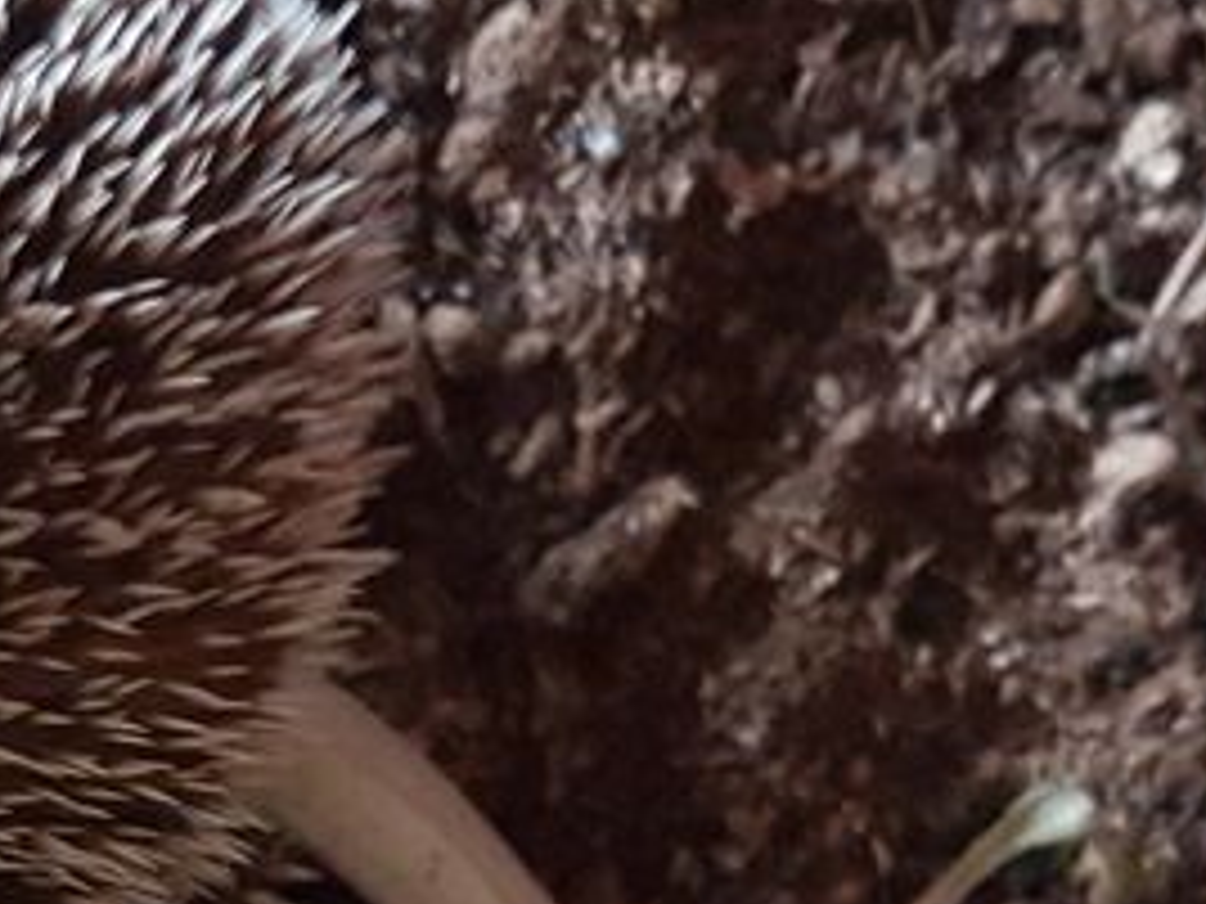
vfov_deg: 14.6
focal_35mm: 97
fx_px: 3379
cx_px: -220
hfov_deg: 19.2
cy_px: 1151
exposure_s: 1/10
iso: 640
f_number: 1.7
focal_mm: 4.2
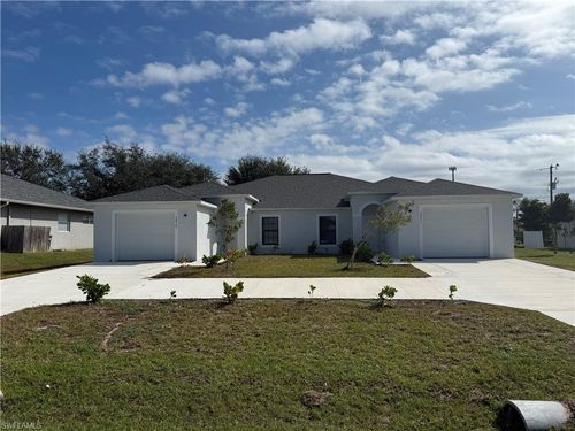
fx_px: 399
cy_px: 216
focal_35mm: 24
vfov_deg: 56.8
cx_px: 288
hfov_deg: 71.6
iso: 80
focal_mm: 6.76
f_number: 1.78
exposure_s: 1/11905
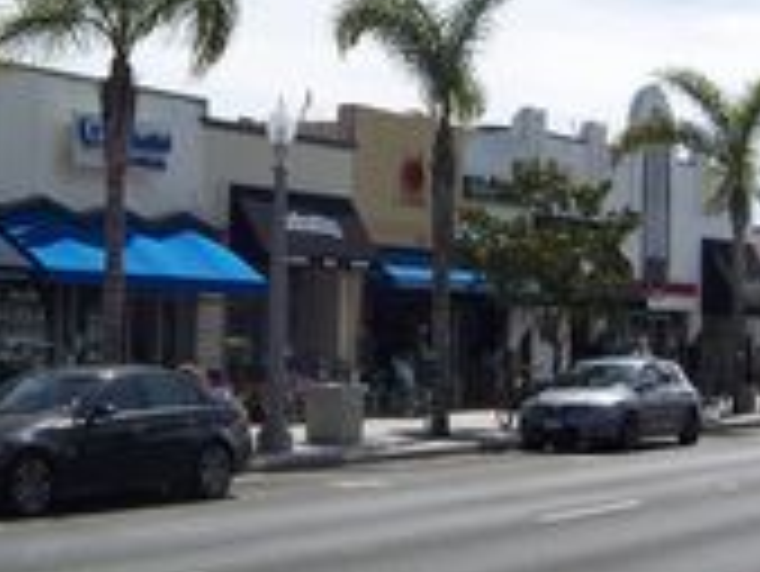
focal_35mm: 79
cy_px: 189
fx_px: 1736
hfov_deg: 24.5
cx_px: 238
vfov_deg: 18.6
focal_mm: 6.2
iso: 80
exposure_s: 1/800
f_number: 4.5
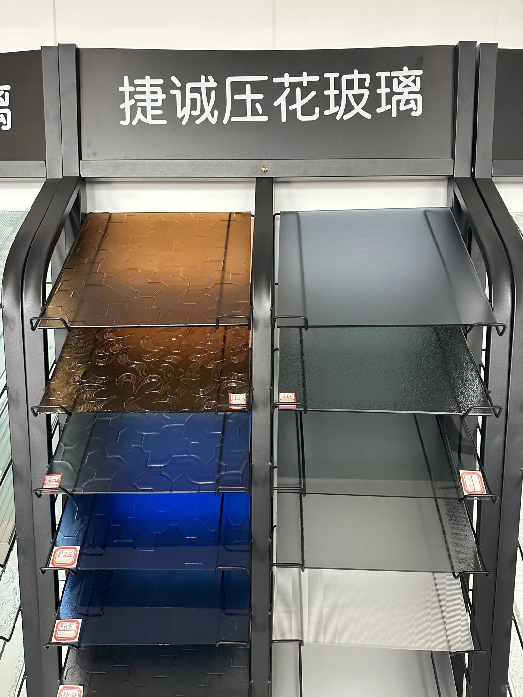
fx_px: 483
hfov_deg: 56.8
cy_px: 348
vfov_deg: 71.6
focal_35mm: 24
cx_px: 262
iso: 500
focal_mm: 6.86
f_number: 1.78
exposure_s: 1/60
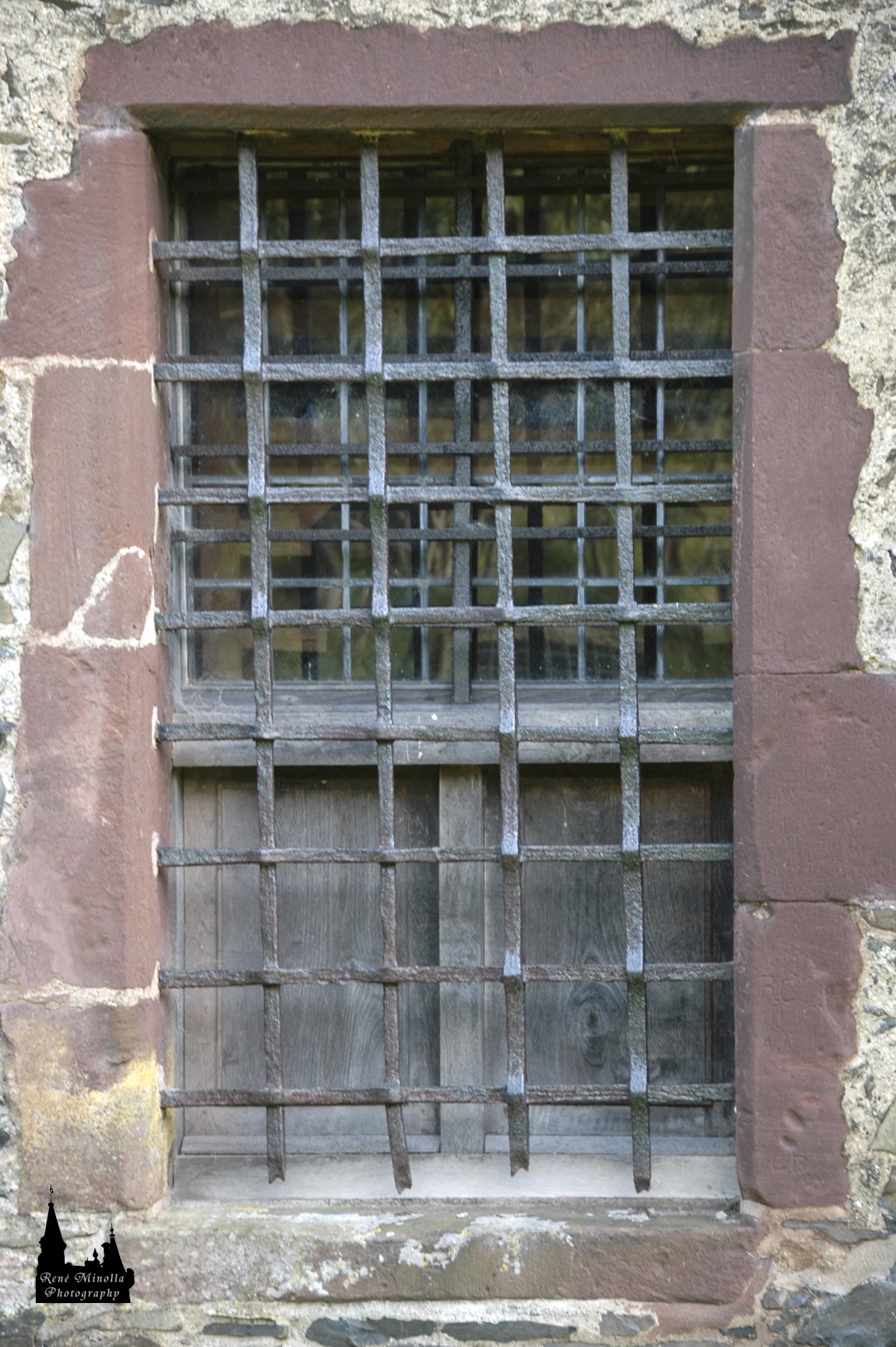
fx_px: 5329
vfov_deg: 14.4
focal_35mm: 142
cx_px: 448
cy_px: 674
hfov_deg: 9.6
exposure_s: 1/30
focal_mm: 95
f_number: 5.3
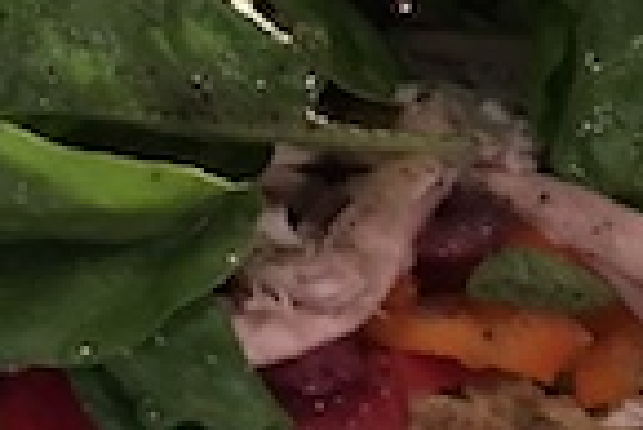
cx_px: 71
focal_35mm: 90
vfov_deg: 15.1
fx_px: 1609
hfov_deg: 22.1
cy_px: 71
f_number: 2.2
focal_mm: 4.15
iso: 80
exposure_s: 1/4
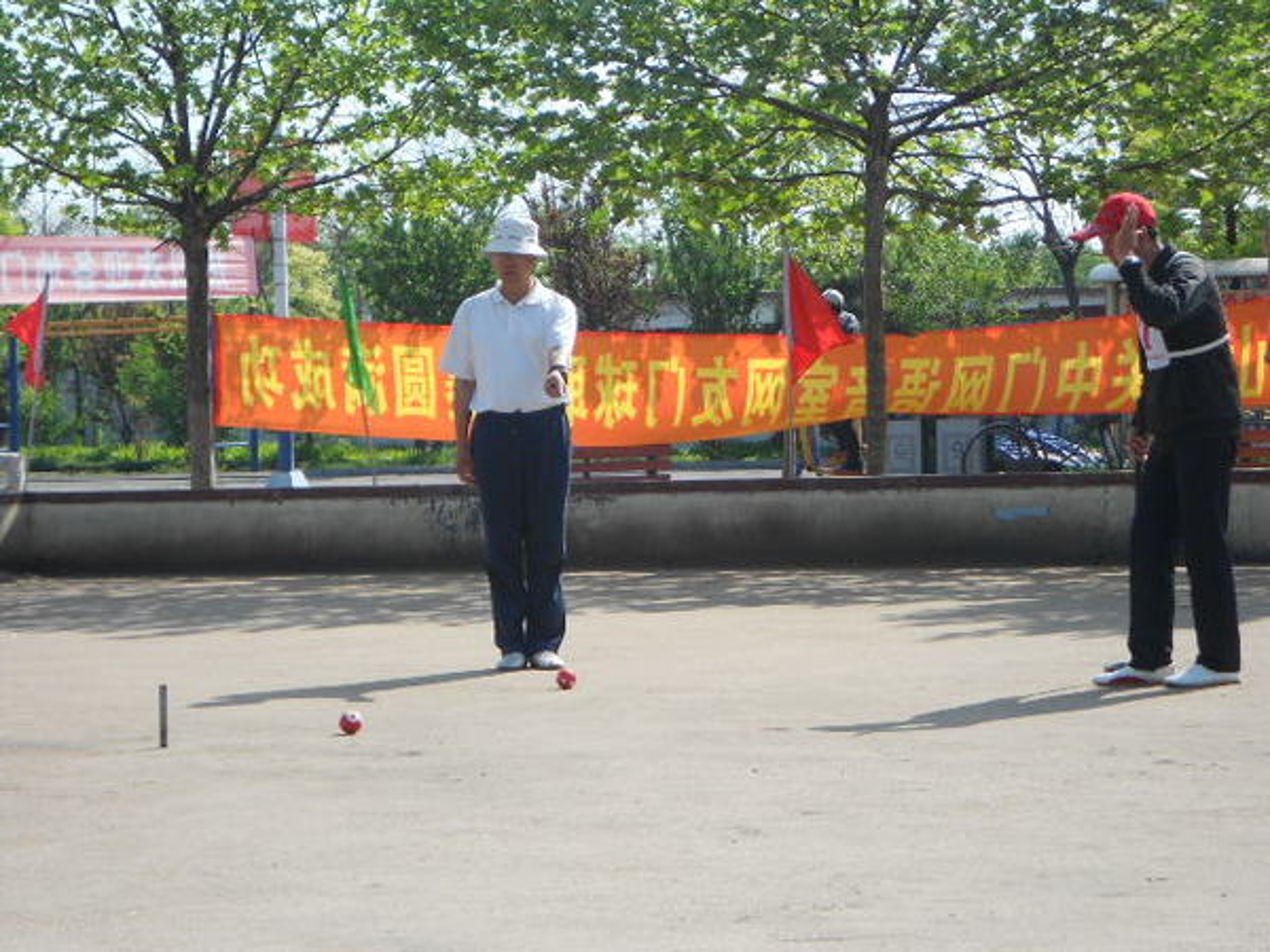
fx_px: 4146
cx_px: 635
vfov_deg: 13.1
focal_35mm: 113
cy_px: 476
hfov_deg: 17.4
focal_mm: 20.1
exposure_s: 1/200
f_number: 6
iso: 80
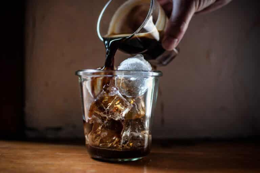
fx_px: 379
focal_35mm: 52
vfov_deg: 25.8
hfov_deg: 37.9
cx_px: 130
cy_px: 86
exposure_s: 1/125
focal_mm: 35
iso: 100
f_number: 1.8
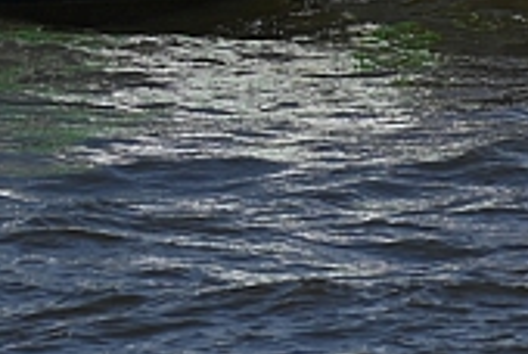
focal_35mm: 722
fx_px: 10608
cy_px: -560
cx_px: 180
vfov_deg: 1.9
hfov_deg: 2.9
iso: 100
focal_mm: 120
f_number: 8
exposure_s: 1/500
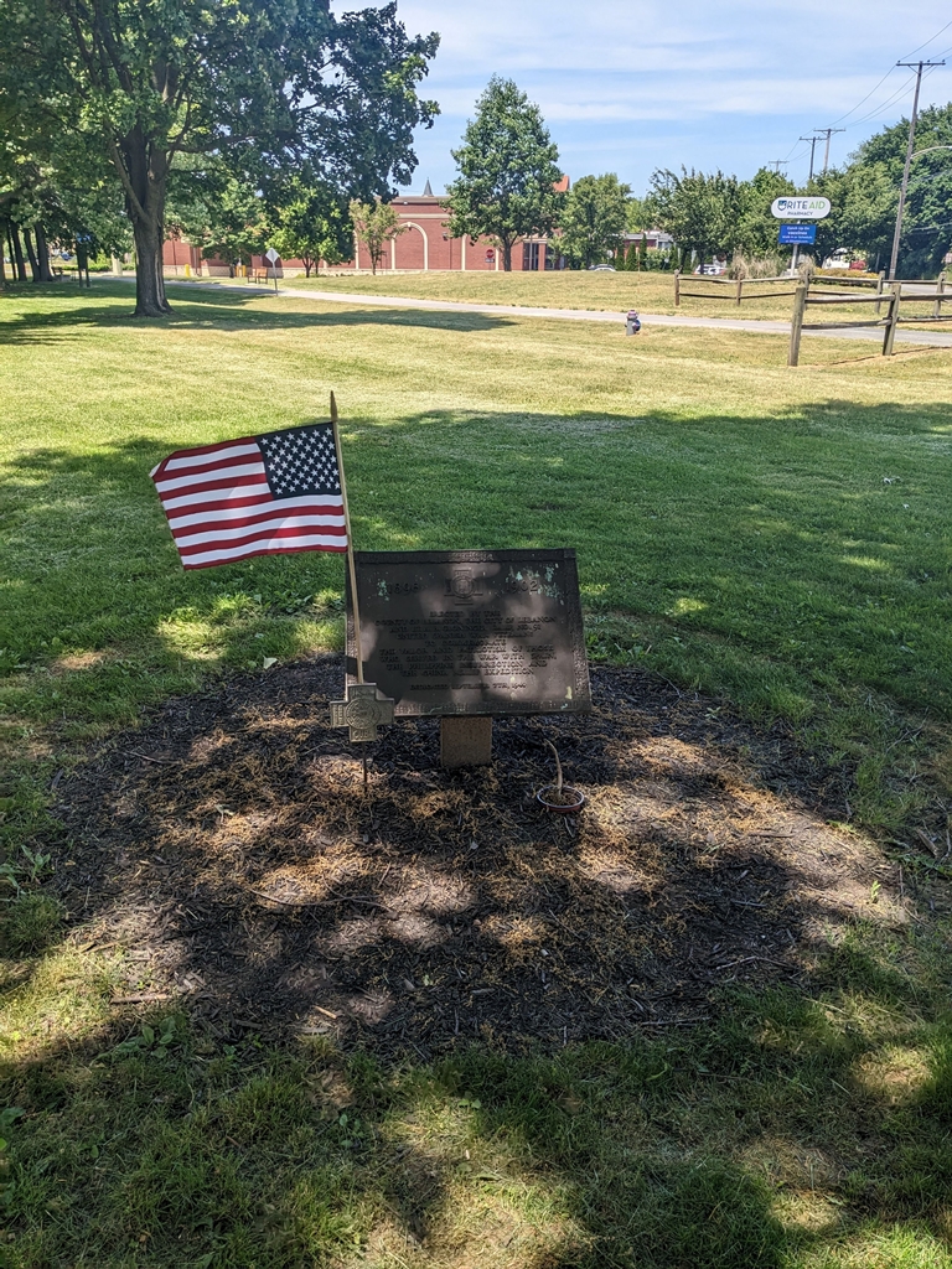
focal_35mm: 27
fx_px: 990
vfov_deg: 65.3
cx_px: 476
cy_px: 634
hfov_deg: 51.4
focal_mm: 4.38
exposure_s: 1/2342
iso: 65
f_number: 1.73
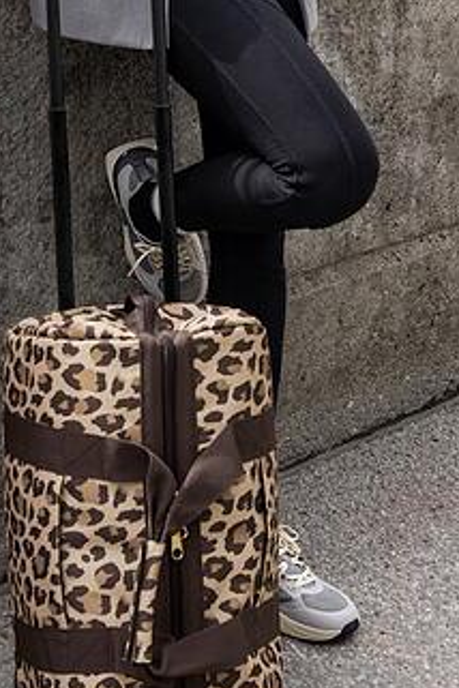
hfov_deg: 13.7
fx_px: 1912
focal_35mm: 100
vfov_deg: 20.0
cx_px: 223
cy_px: 65
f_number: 5.6
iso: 400
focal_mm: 37
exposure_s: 1/800
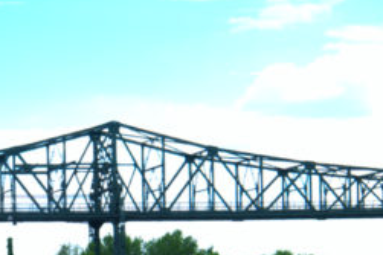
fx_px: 1627
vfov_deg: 8.9
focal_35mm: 153
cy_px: 270
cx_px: -12
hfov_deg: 13.2
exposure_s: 1/60
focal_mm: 42.7
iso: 200
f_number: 8
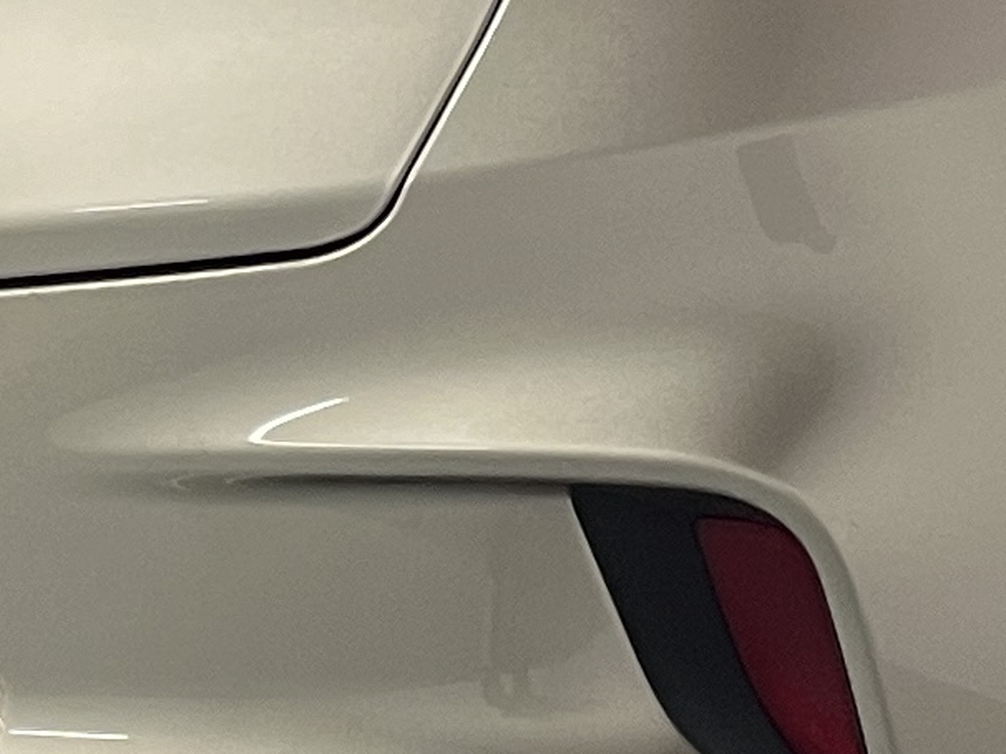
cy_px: 194
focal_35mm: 173
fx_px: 5026
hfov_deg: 11.3
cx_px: 1004
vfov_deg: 8.6
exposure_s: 1/50
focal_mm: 5.1
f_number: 1.6
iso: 100
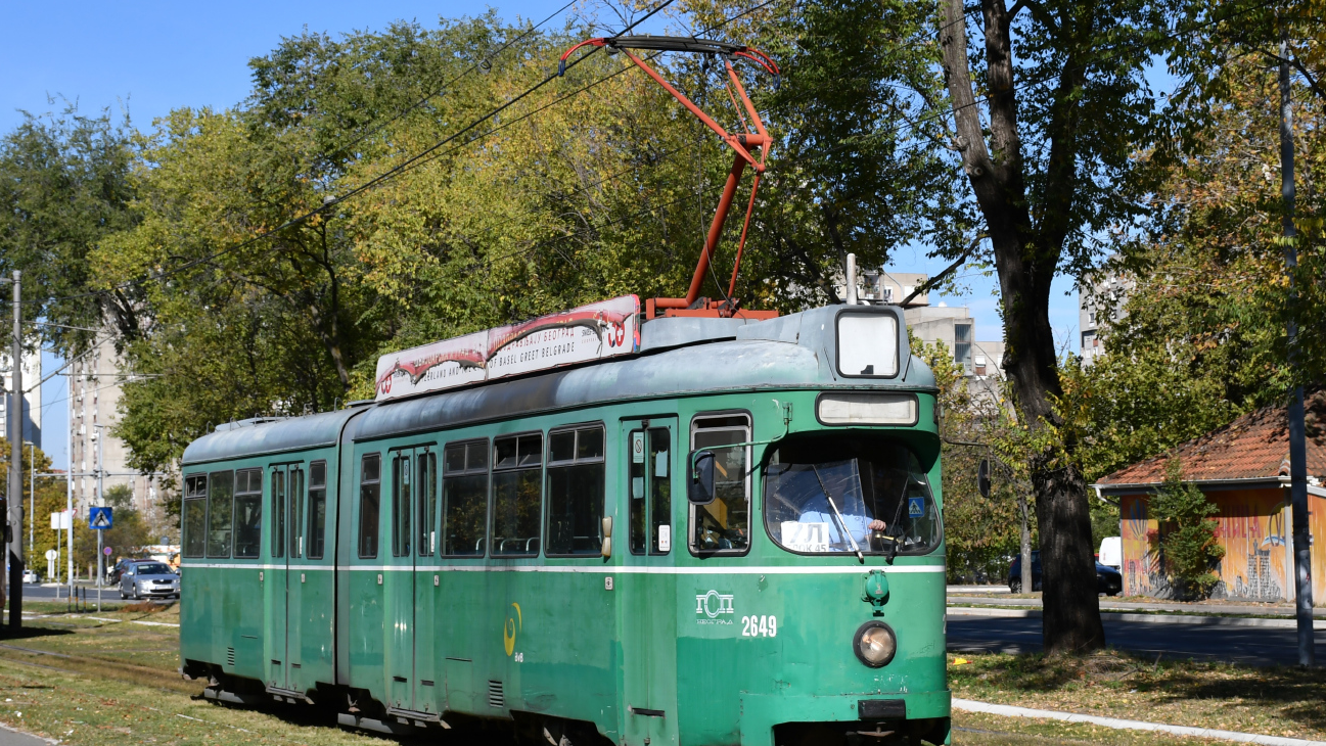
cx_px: 662
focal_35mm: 63
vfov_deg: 19.1
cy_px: 423
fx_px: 2215
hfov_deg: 33.3
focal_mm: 40
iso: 200
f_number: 8
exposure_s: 1/833
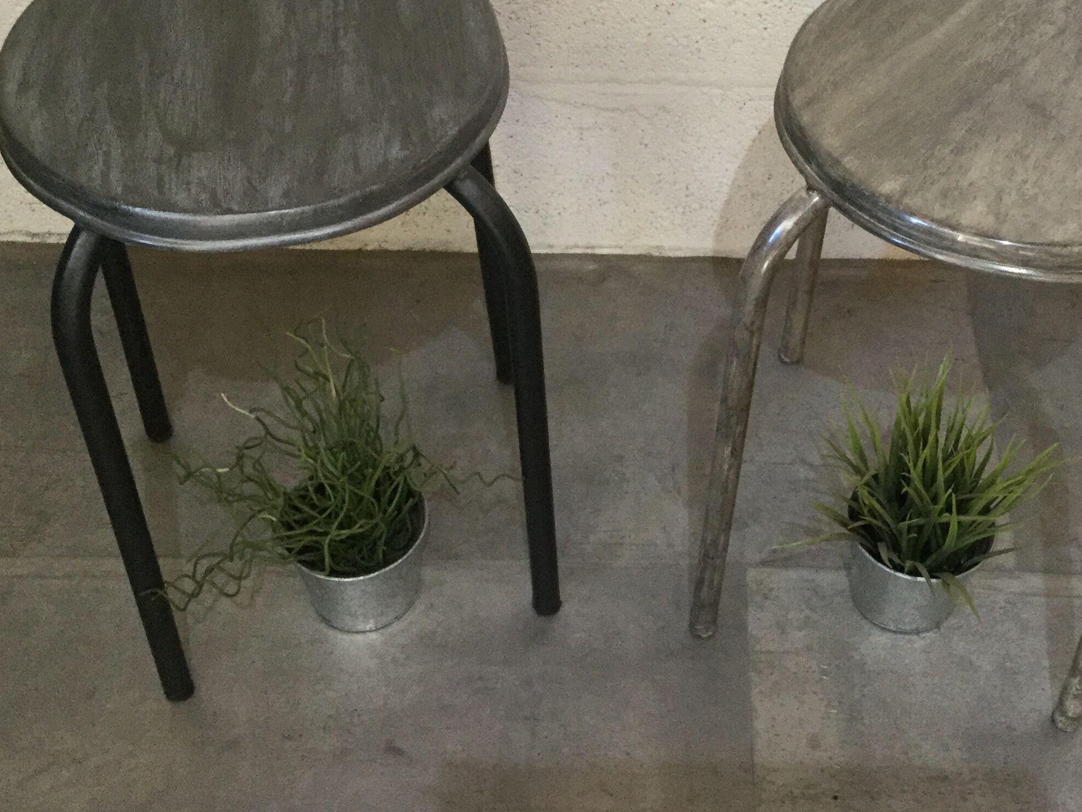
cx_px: 647
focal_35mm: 51
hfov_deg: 37.4
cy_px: 339
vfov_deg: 28.5
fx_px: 1594
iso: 160
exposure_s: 1/33
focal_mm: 3.3
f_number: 2.4
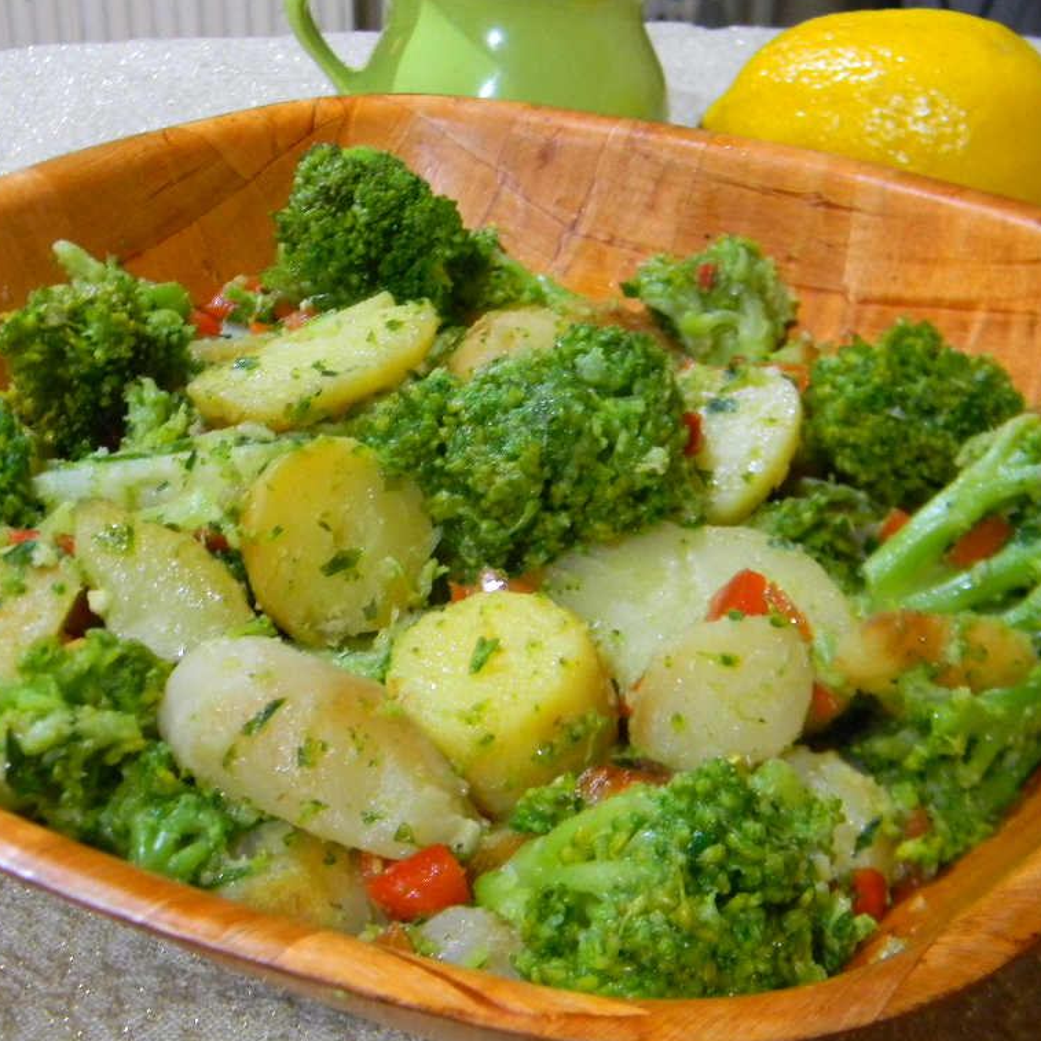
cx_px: 509
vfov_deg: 34.7
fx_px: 1667
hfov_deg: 34.7
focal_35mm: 49
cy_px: 524
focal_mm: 7.3
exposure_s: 1/10.2
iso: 400
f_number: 3.8
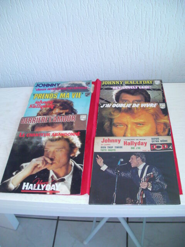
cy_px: 124
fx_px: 271
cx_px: 92
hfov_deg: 37.7
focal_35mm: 38
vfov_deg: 49.0
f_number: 3.5
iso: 192
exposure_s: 1/30
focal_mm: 6.3
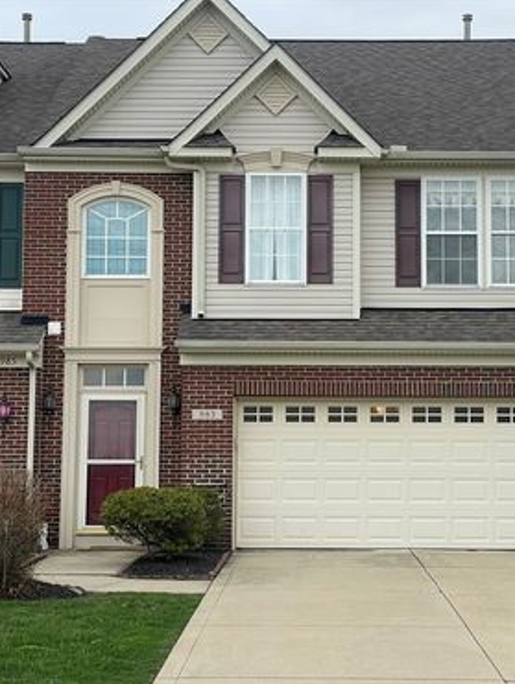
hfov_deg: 20.9
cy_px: 342
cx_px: 360
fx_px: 1386
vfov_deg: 27.8
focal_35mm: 70
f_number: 2
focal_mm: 6
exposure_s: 1/212
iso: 25
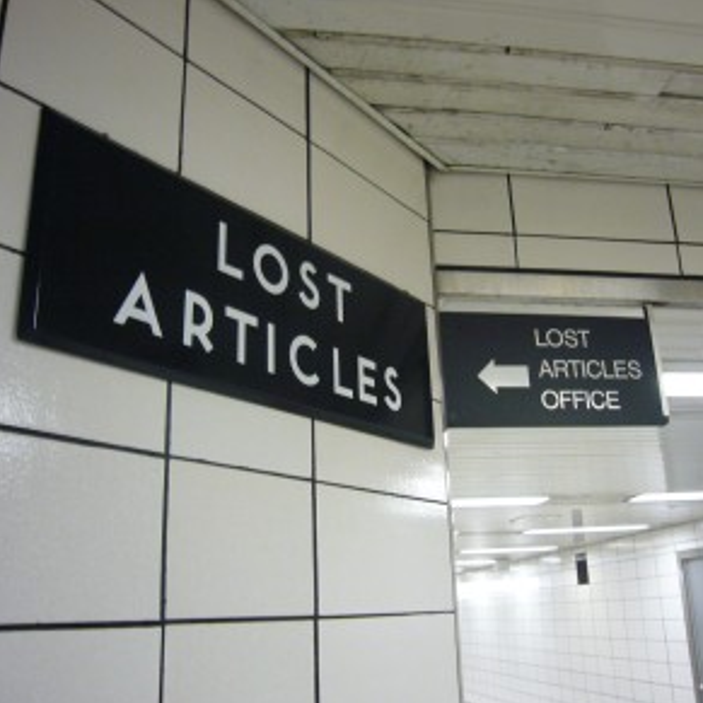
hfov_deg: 48.4
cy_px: 360
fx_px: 781
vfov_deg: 48.4
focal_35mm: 34
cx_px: 365
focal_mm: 4.6
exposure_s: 1/10
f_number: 2.8
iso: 200
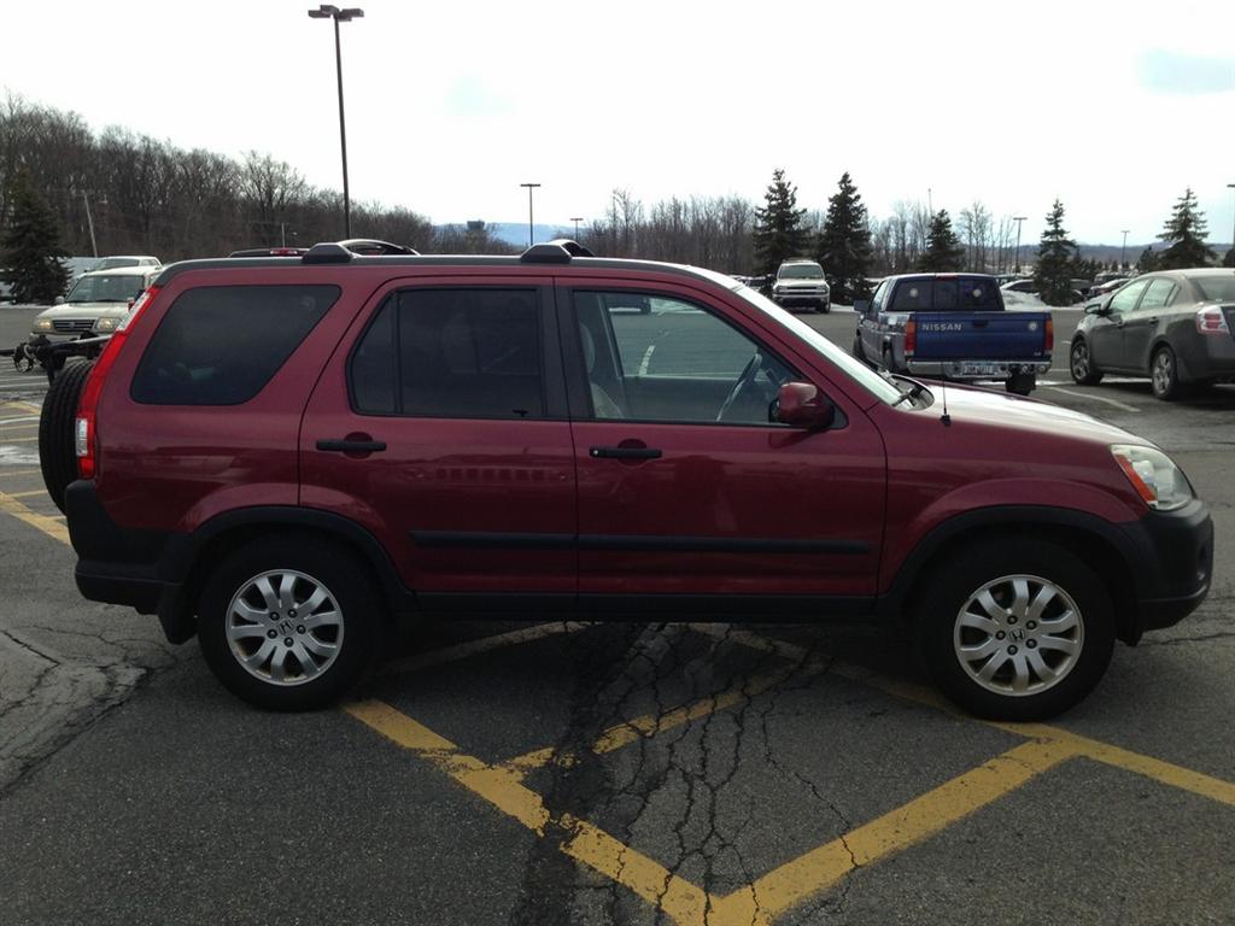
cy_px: 463
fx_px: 1177
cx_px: 618
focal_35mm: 33
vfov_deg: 42.9
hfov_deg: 55.4
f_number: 2.4
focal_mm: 4.13
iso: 50
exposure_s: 1/1106
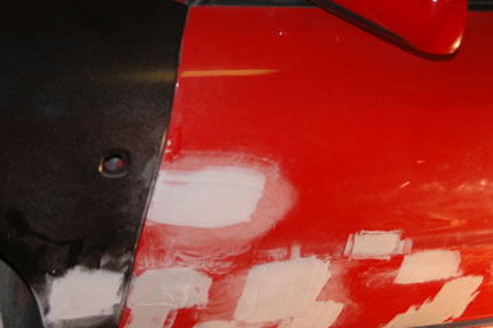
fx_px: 999
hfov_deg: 27.7
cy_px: 142
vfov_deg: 18.6
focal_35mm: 73
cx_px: 217
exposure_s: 1/60
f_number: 3.5
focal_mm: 28
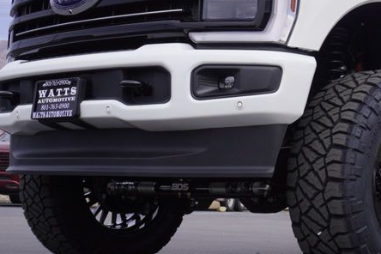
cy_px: 59
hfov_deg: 21.9
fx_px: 952
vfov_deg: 15.1
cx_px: 375
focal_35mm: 90
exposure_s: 1/100
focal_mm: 26
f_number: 8
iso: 100
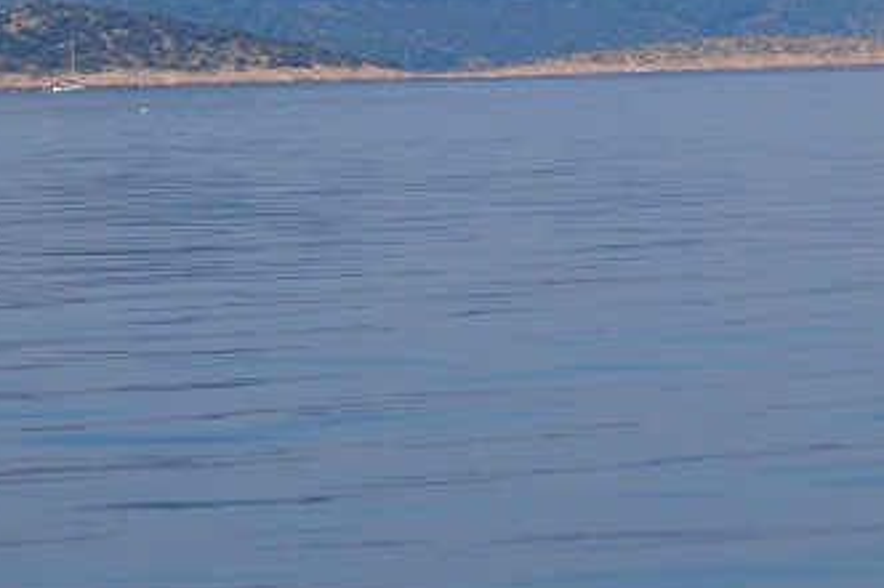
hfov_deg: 6.5
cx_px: 1223
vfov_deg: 4.3
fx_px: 7731
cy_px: -113
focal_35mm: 315
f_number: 5.6
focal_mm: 70
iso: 400
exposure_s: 1/2000
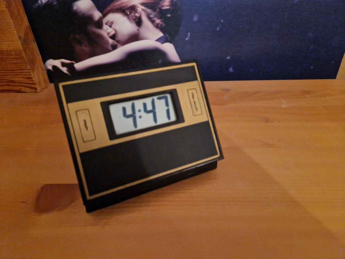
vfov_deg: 58.9
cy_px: 130
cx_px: 172
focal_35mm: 23
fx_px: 229
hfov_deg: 73.9
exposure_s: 1/25
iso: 1250
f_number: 1.8
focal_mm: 5.4
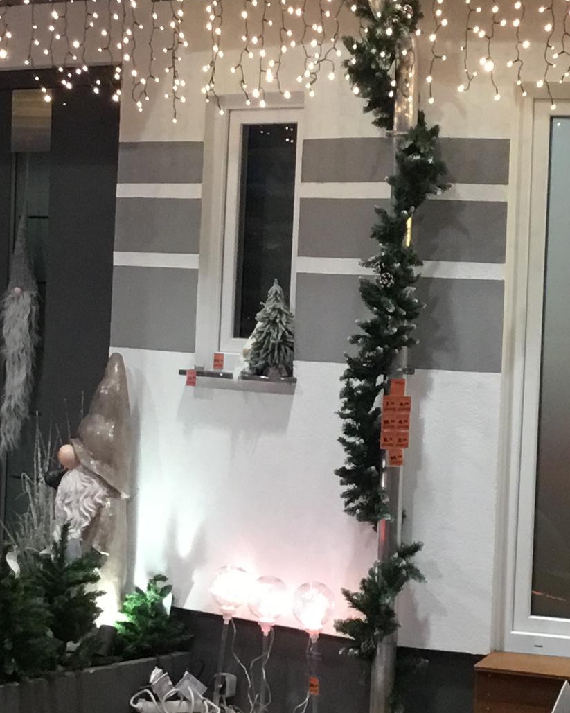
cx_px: 315
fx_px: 2025
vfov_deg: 19.9
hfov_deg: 16.0
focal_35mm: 96
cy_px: 285
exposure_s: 1/33
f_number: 2.4
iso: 125
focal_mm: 3.3
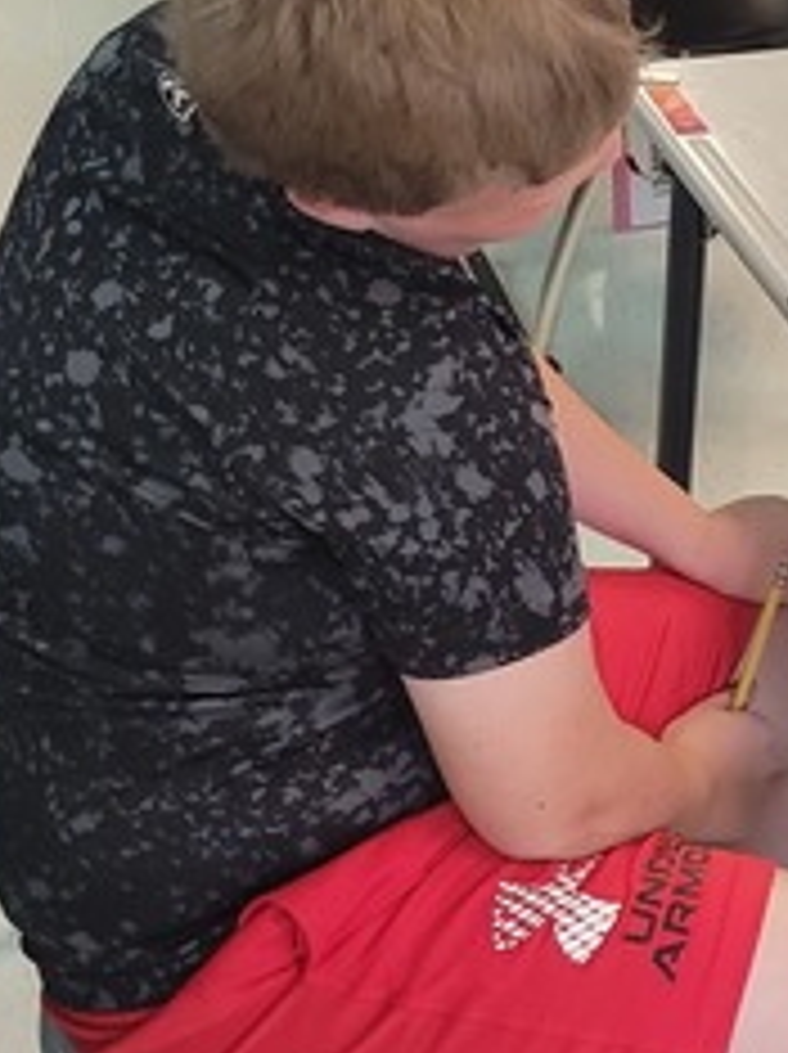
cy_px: 392
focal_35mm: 89
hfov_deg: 16.1
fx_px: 2706
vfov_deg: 22.0
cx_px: 851
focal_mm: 5.4
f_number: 1.8
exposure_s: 1/120
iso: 320
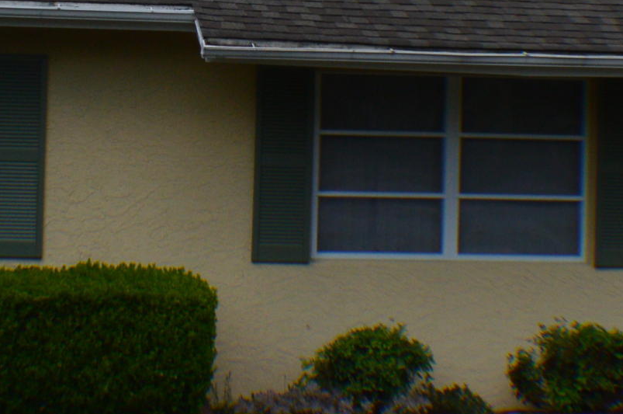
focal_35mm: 157
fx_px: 2713
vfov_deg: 8.7
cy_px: -5
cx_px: 257
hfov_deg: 13.1
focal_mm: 28
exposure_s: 1/400
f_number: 11
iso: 400
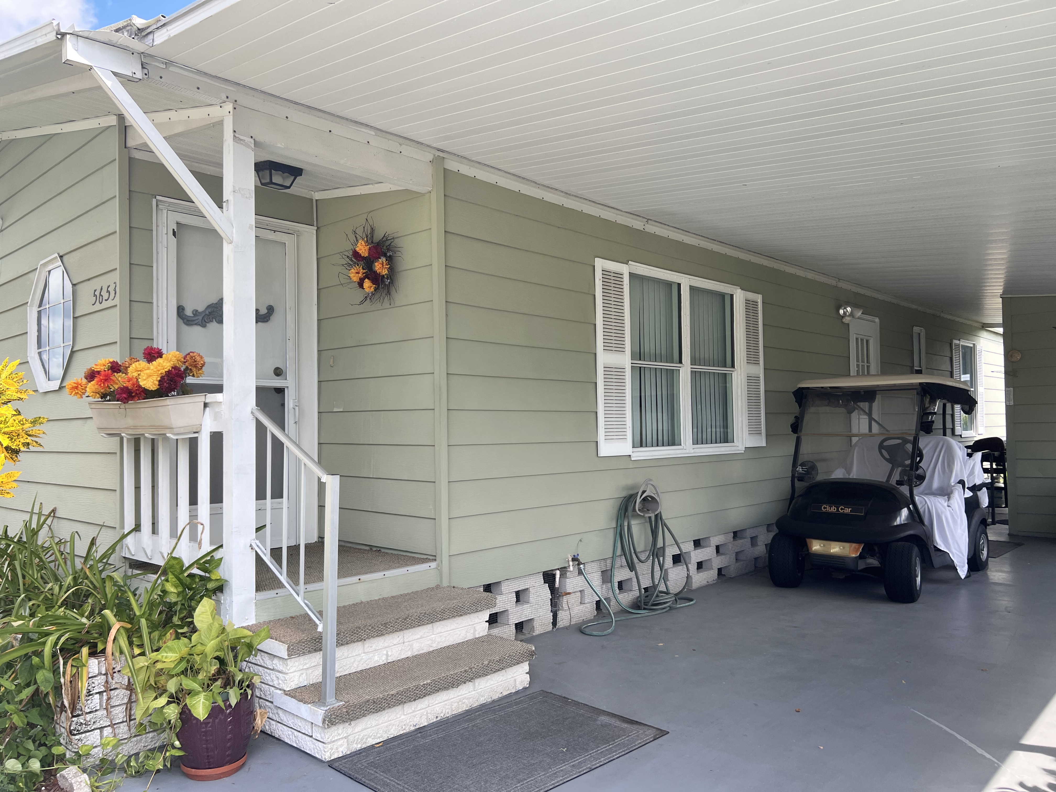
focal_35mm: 26
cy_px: 396
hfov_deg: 67.3
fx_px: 793
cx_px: 528
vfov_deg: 53.1
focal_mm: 5.7
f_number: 1.5
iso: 50
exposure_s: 1/718
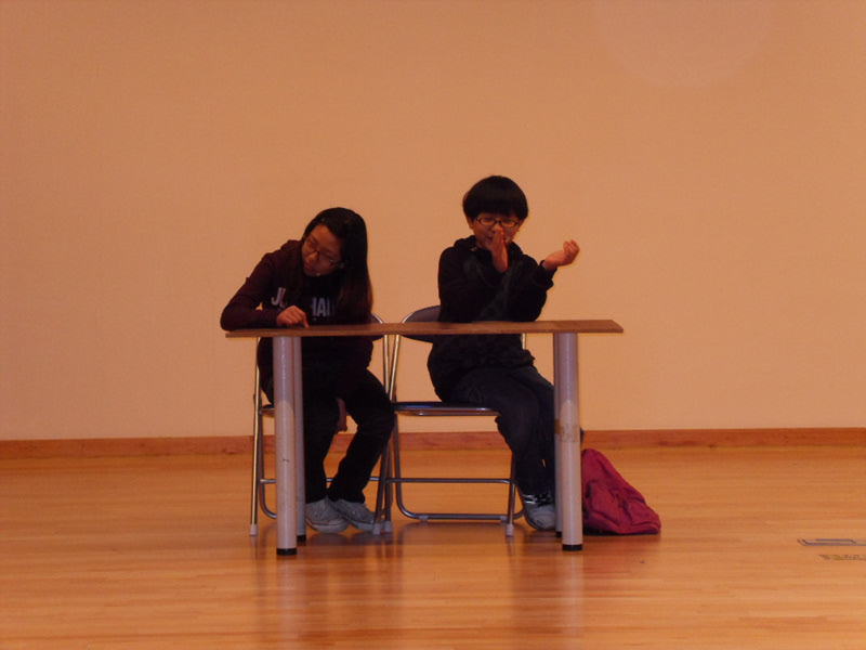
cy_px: 325
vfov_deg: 14.5
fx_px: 2552
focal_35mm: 102
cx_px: 433
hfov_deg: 19.3
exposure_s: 1/90
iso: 400
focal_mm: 21.6
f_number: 5.7
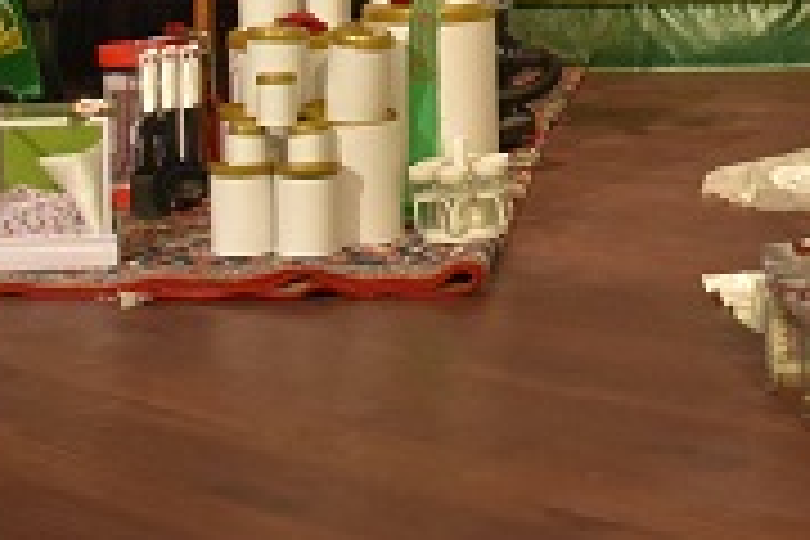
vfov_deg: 14.2
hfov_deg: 21.9
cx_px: 778
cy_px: -284
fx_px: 2025
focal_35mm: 90
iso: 1250
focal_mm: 18
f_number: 4
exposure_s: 1/60
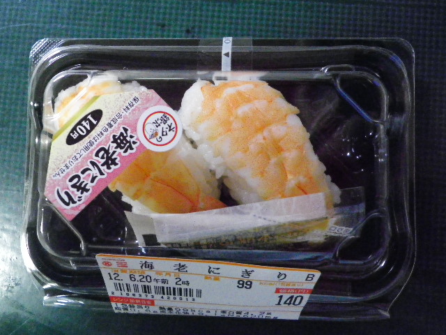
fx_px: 361
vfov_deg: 49.7
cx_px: 223
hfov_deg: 63.4
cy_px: 168
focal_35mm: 28
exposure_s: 1/15
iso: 800
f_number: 2.6
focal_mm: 4.9
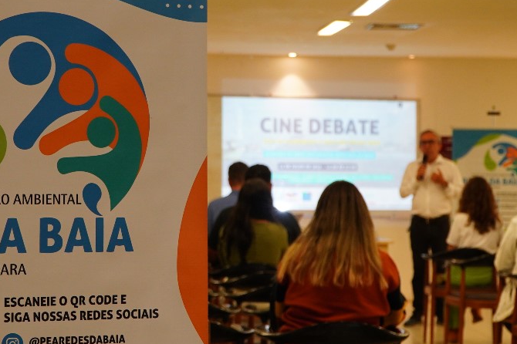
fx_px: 1547
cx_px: 146
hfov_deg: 18.9
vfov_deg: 12.7
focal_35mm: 108
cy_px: 124
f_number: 4.5
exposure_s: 1/125
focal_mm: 47
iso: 1000
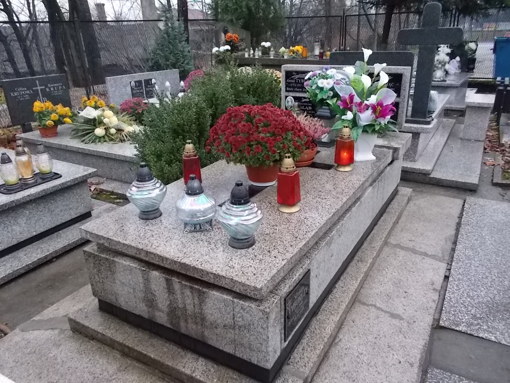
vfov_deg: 53.1
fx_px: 383
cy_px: 192
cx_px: 255
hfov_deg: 67.3
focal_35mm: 26
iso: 400
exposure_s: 1/250
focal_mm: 4.6
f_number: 3.2
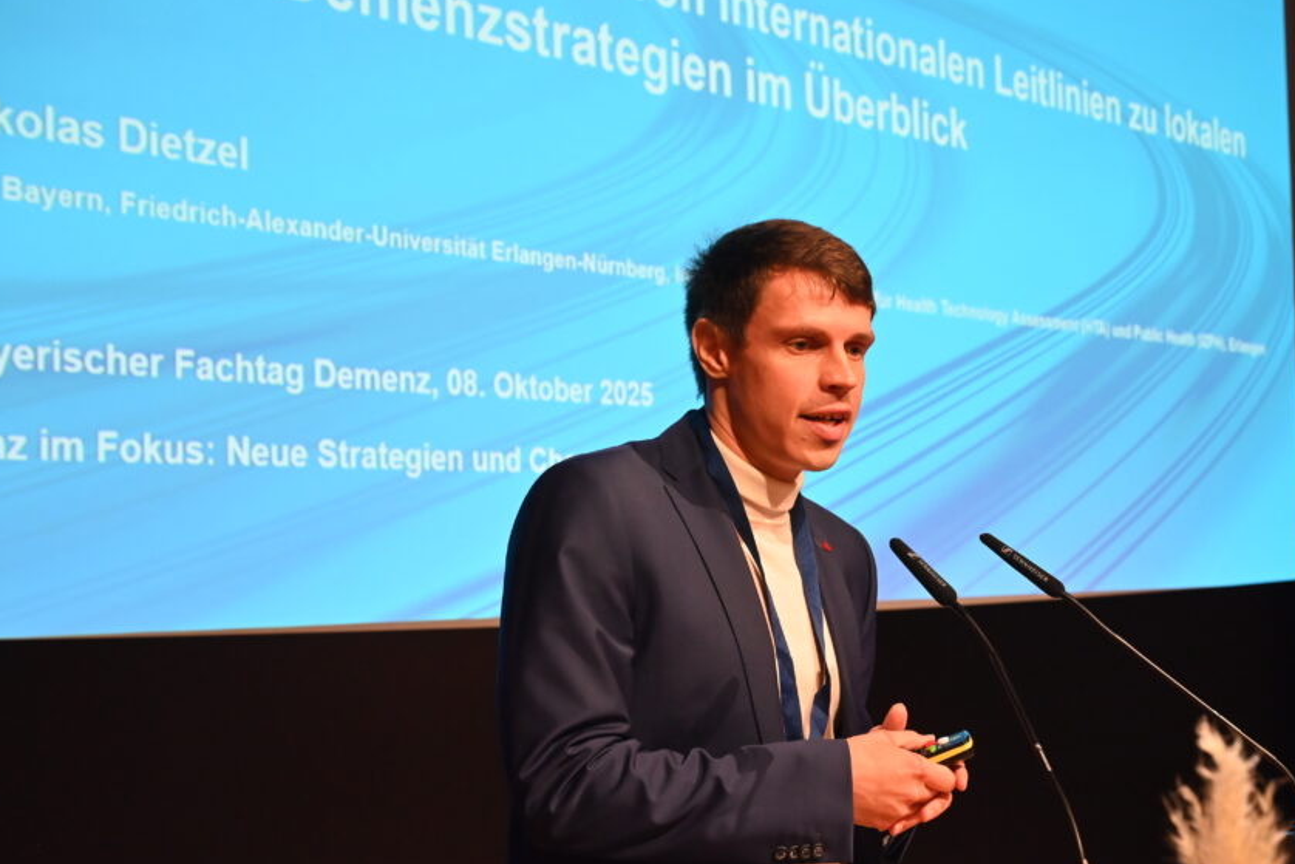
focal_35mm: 59
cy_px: 473
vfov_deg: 23.0
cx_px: 771
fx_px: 2123
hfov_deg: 33.8
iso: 4000
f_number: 6.3
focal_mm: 48
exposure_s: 1/160
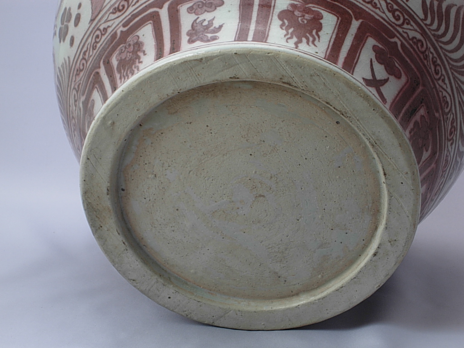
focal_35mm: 126
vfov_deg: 11.8
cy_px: 174
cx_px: 232
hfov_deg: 15.6
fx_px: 1689
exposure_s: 1/5.8
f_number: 5.3
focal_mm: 26.3
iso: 50
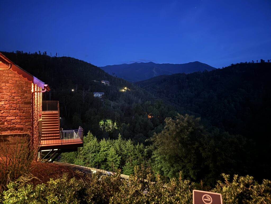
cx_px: 136
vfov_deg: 56.8
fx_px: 188
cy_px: 102
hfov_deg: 71.6
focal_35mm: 24
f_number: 1.78
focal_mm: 6.76
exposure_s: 1/5
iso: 2500
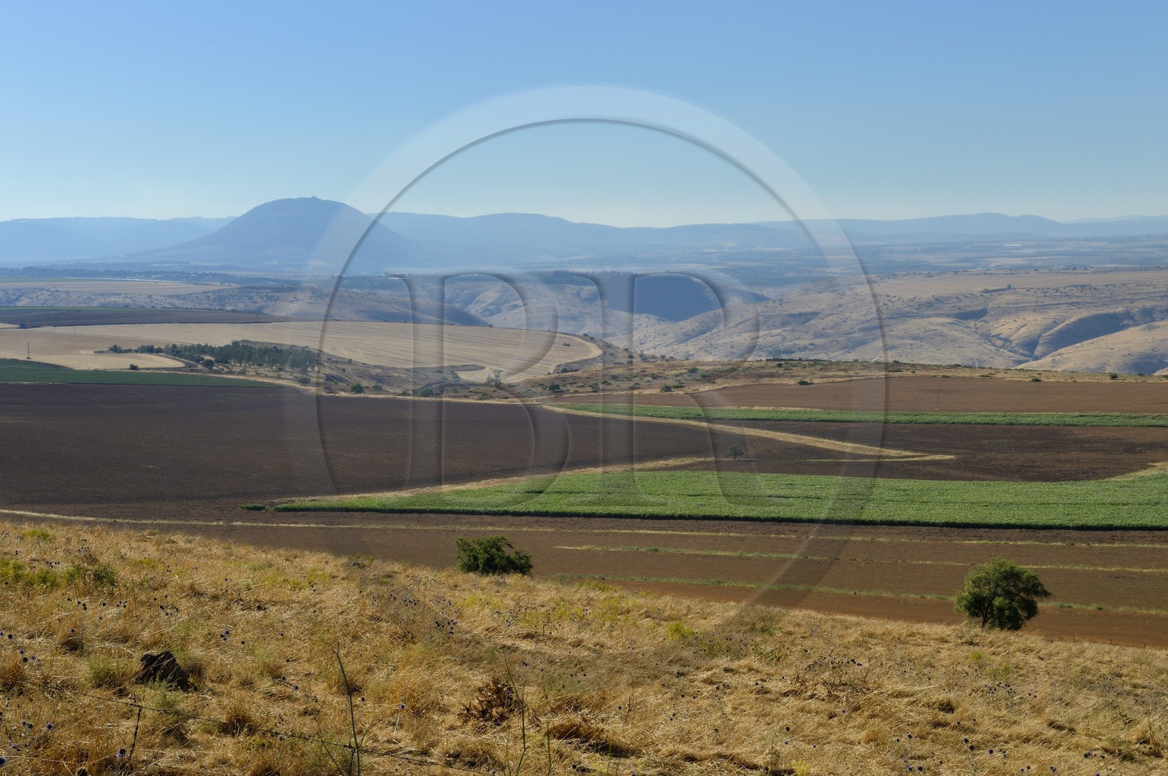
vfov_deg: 21.9
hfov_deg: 32.4
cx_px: 584
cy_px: 388
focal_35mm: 62
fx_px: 2010
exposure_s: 1/320
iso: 200
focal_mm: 62
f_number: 14
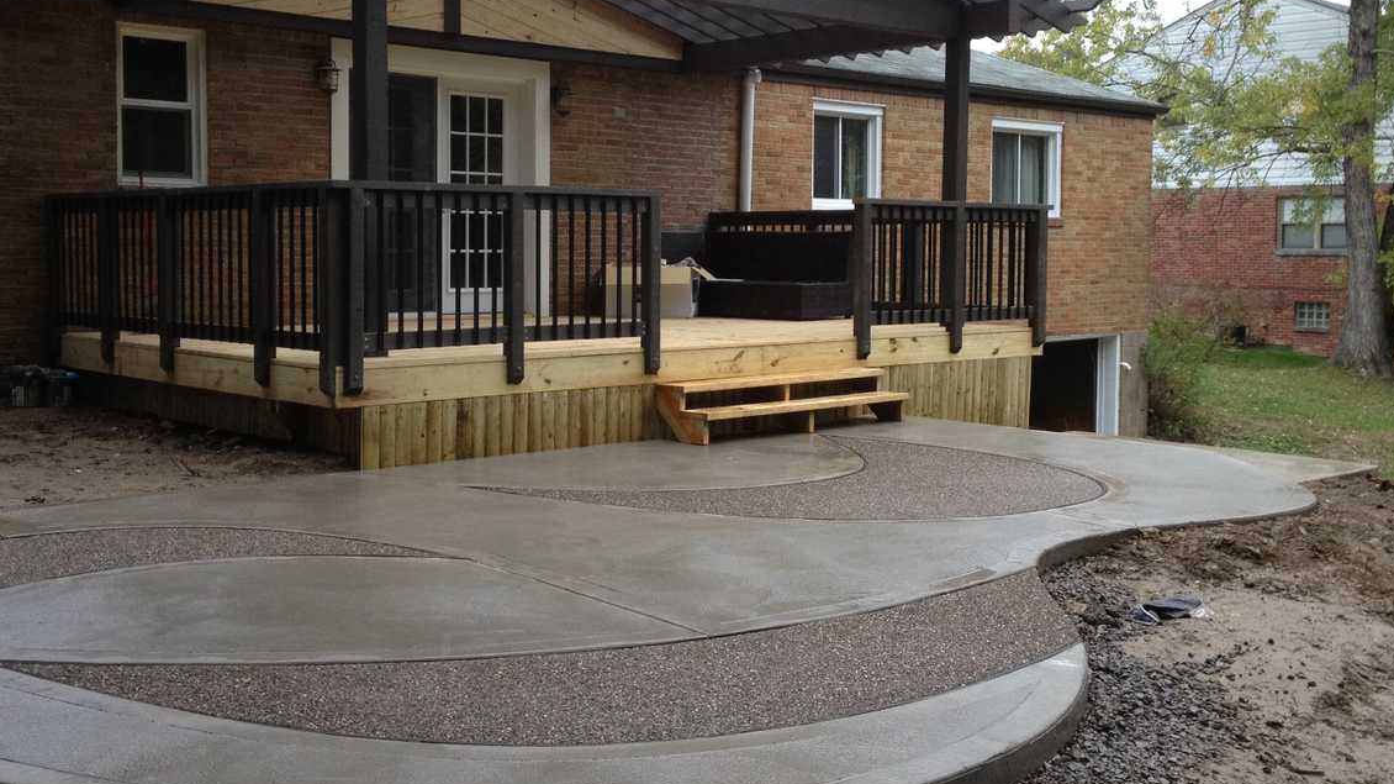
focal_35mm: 45
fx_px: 1663
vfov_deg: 26.5
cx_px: 684
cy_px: 332
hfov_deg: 45.5
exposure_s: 1/120
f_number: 2.4
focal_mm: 4.28
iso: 100
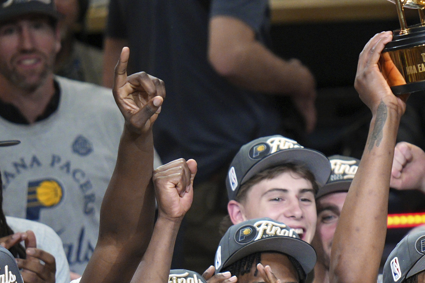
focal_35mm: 1465
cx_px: 427
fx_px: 17293
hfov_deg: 1.4
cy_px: 206
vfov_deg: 0.9
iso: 2500
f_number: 2.8
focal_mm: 400
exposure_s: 1/2500
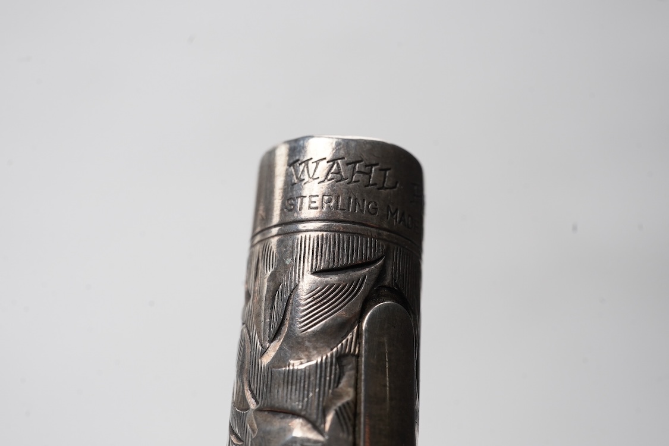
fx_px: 836
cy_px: 223
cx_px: 334
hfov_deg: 43.6
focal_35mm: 45
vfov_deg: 29.9
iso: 400
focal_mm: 30
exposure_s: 1/100
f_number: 22
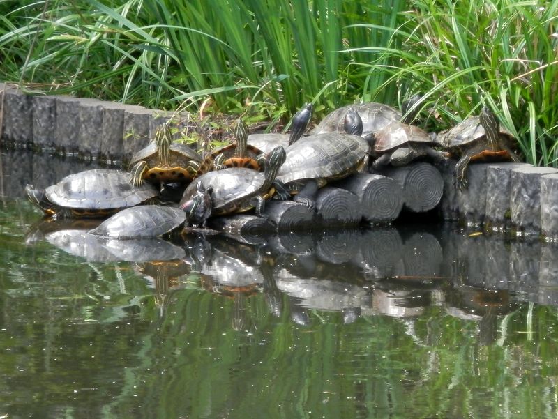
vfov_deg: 3.7
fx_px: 6468
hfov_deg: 4.9
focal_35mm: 401
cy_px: 210
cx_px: 279
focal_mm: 71.6
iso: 200
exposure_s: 1/100
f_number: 6.9
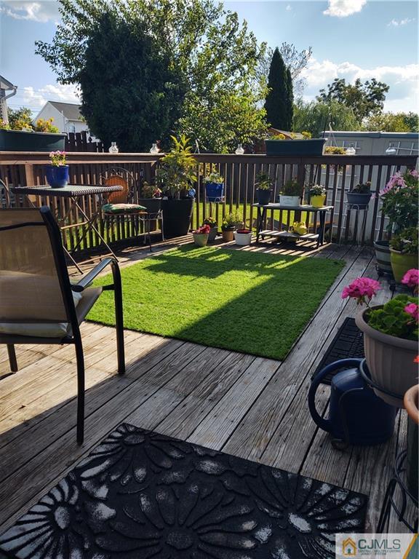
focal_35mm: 27
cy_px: 280
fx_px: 436
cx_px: 210
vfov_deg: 65.3
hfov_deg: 51.4
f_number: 1.7
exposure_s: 1/3789
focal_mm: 4.75
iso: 100
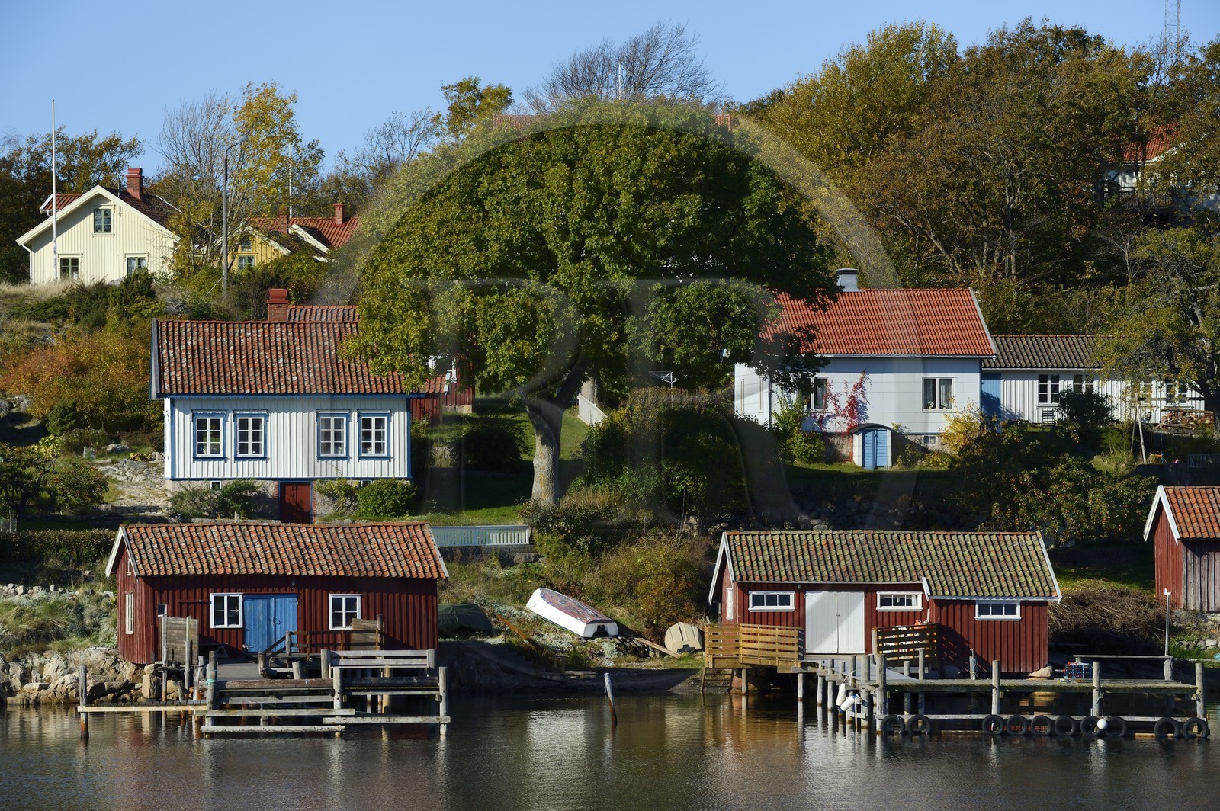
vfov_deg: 9.1
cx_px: 610
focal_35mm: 150
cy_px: 406
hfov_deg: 13.7
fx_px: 5079
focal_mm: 150
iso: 200
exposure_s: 1/320
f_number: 11
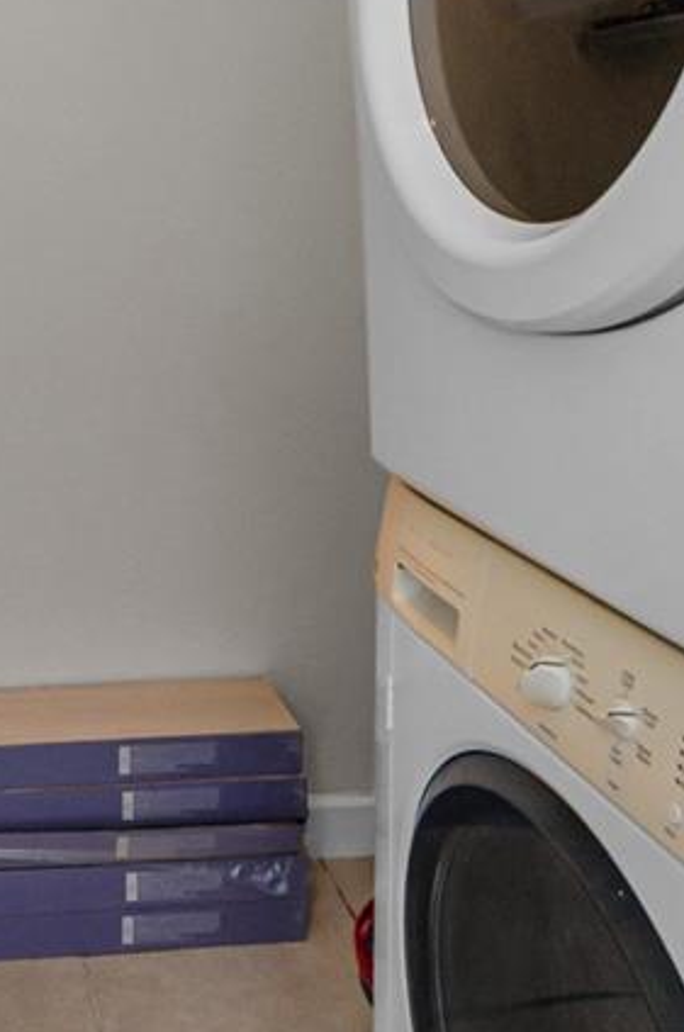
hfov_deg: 35.5
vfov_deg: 52.6
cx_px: 18
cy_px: 219
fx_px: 973
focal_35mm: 34
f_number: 6.3
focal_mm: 8
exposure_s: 1/40
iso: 320
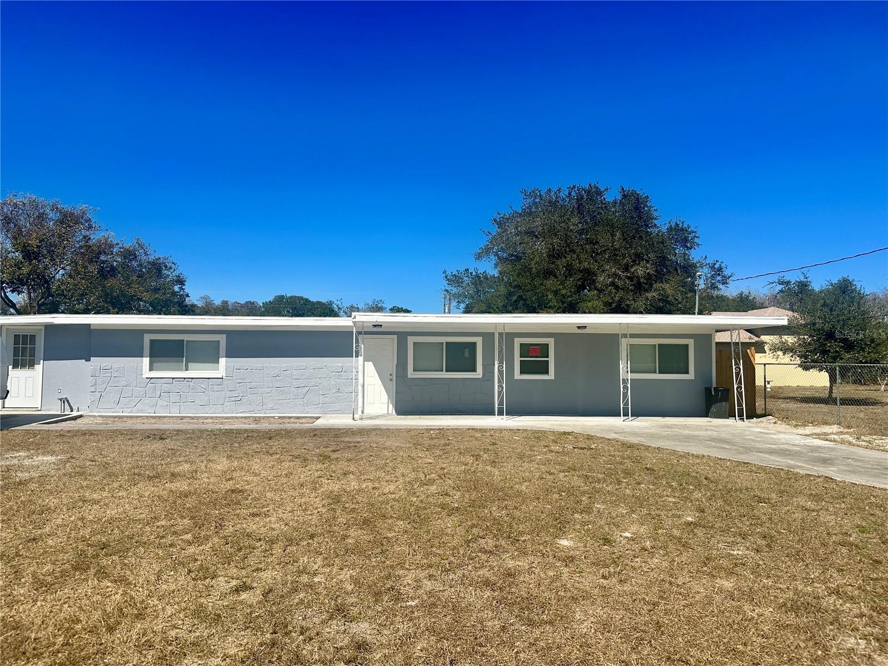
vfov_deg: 56.8
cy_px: 333
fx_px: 616
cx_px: 444
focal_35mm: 24
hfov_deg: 71.6
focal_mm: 6.86
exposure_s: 1/7576
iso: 80
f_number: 1.78
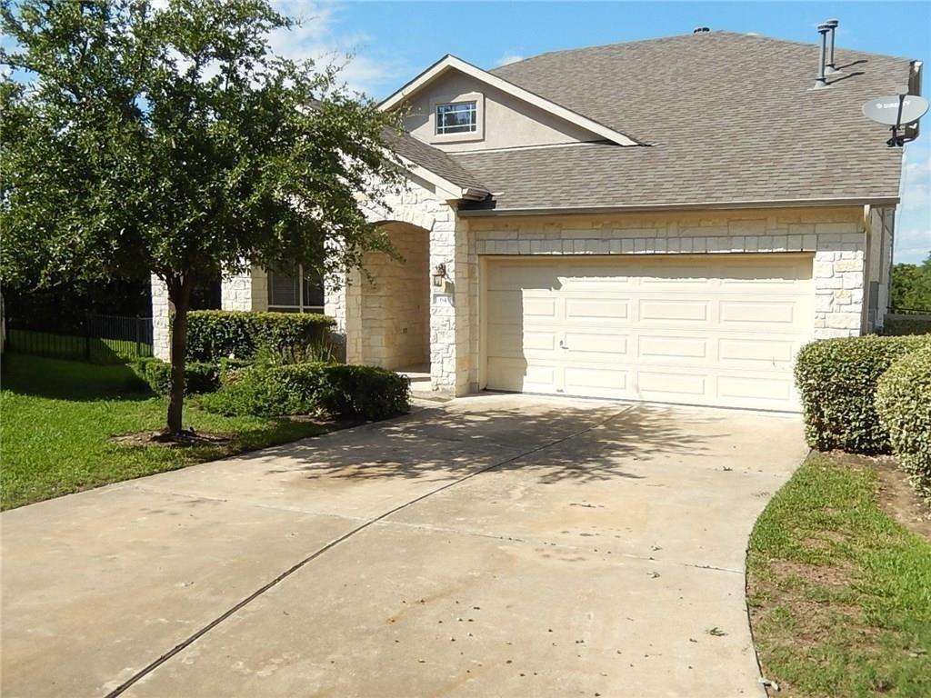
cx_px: 466
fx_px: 861
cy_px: 349
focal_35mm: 32
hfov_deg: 56.8
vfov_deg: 44.2
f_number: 7.6
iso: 400
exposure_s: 1/800
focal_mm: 5.7
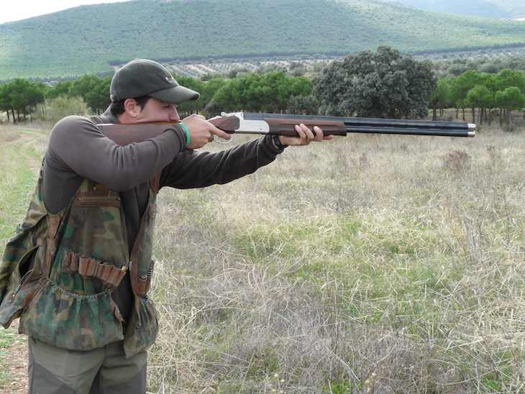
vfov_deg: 29.7
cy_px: 197
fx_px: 743
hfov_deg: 38.9
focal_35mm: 49
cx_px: 262
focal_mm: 8.1
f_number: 5
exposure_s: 1/250
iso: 200
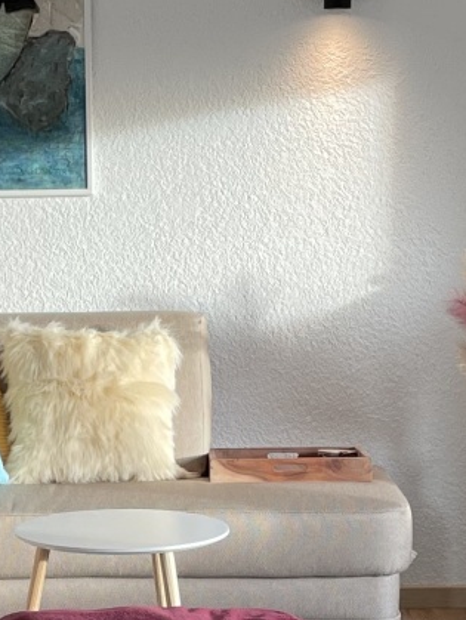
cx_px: 64
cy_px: 519
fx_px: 2222
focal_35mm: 124
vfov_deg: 15.7
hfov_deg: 11.9
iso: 32
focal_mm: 4.2
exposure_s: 1/127
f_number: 1.6
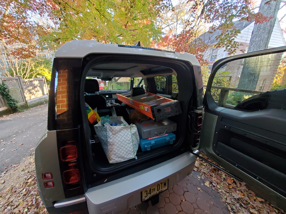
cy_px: 107
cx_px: 143
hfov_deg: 106.2
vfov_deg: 89.9
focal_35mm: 13
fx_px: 107
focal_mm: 1.8
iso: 400
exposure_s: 1/42
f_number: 2.2
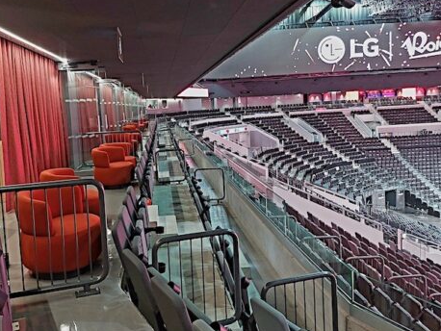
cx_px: 165
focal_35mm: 33
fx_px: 421
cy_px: 145
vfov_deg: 42.9
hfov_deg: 54.7
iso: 400
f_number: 1.8
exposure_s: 1/50
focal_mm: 5.23
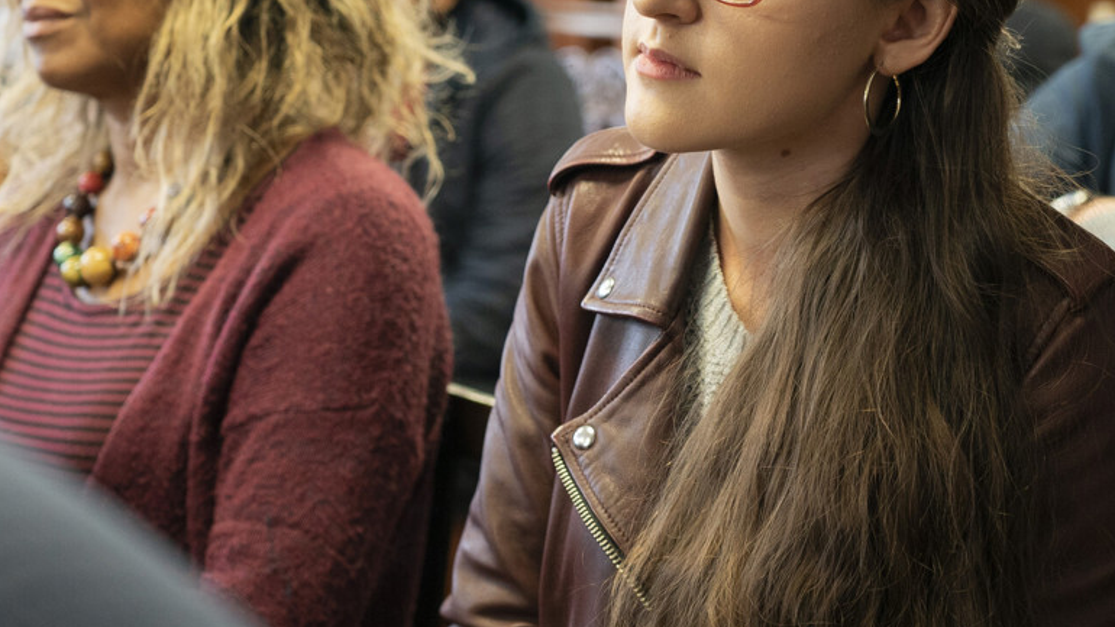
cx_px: 482
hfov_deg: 19.3
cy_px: 113
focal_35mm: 111
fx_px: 3282
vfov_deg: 10.9
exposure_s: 1/80
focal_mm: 68
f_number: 4
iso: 2500
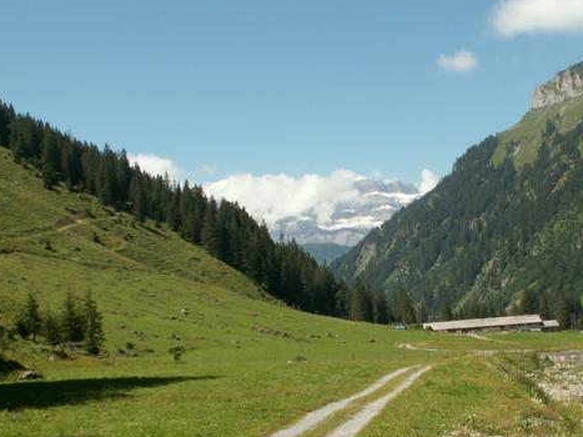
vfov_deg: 30.0
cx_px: 386
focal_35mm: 48
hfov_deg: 39.2
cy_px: 291
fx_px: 808
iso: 50
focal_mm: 5.86
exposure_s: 1/200
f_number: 6.3
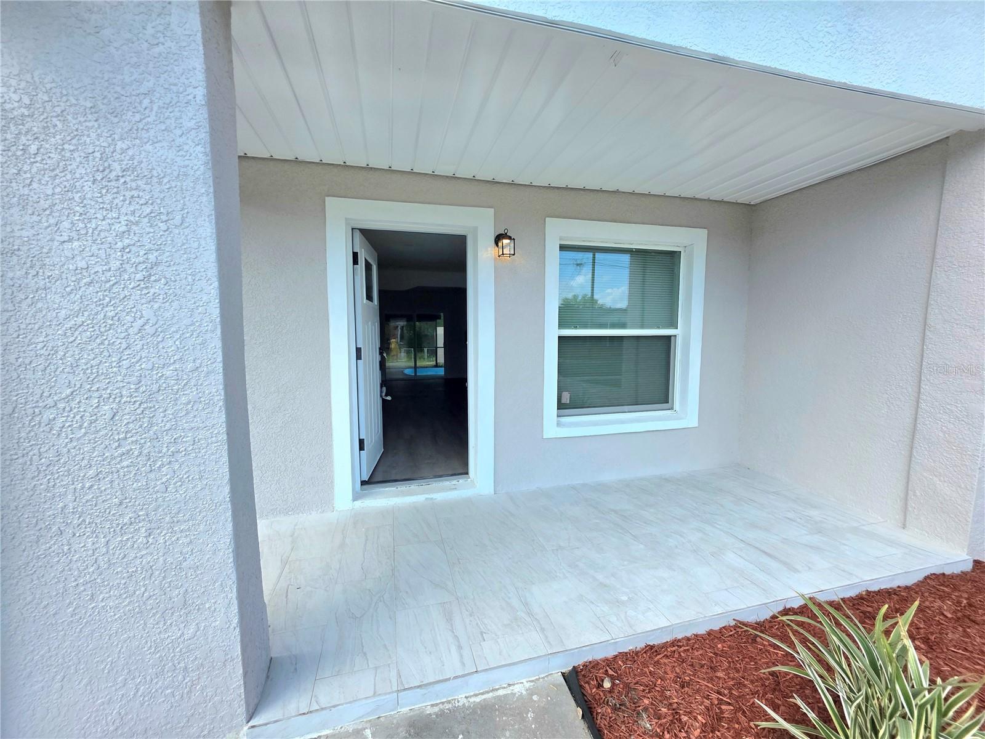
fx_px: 370
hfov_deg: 106.2
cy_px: 370
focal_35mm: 13
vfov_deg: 89.9
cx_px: 492
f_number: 1.9
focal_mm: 2.2
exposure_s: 1/1111
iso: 40
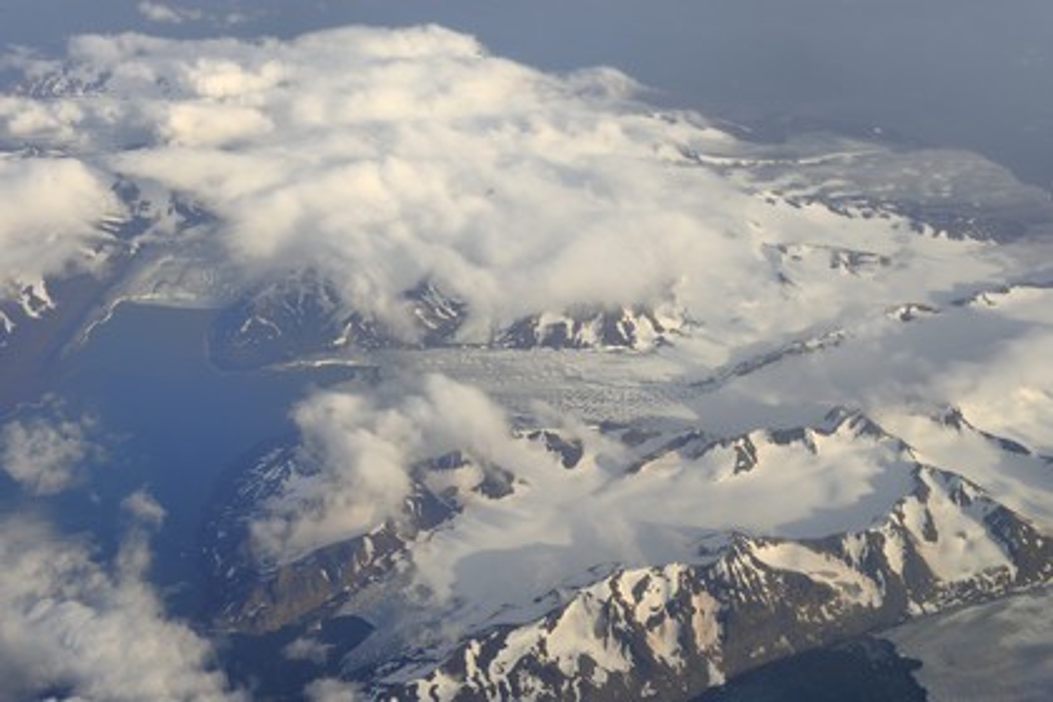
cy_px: 351
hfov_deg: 41.1
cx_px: 526
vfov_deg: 28.1
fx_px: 1404
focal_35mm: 48
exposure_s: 1/400
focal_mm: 48
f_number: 8
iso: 200
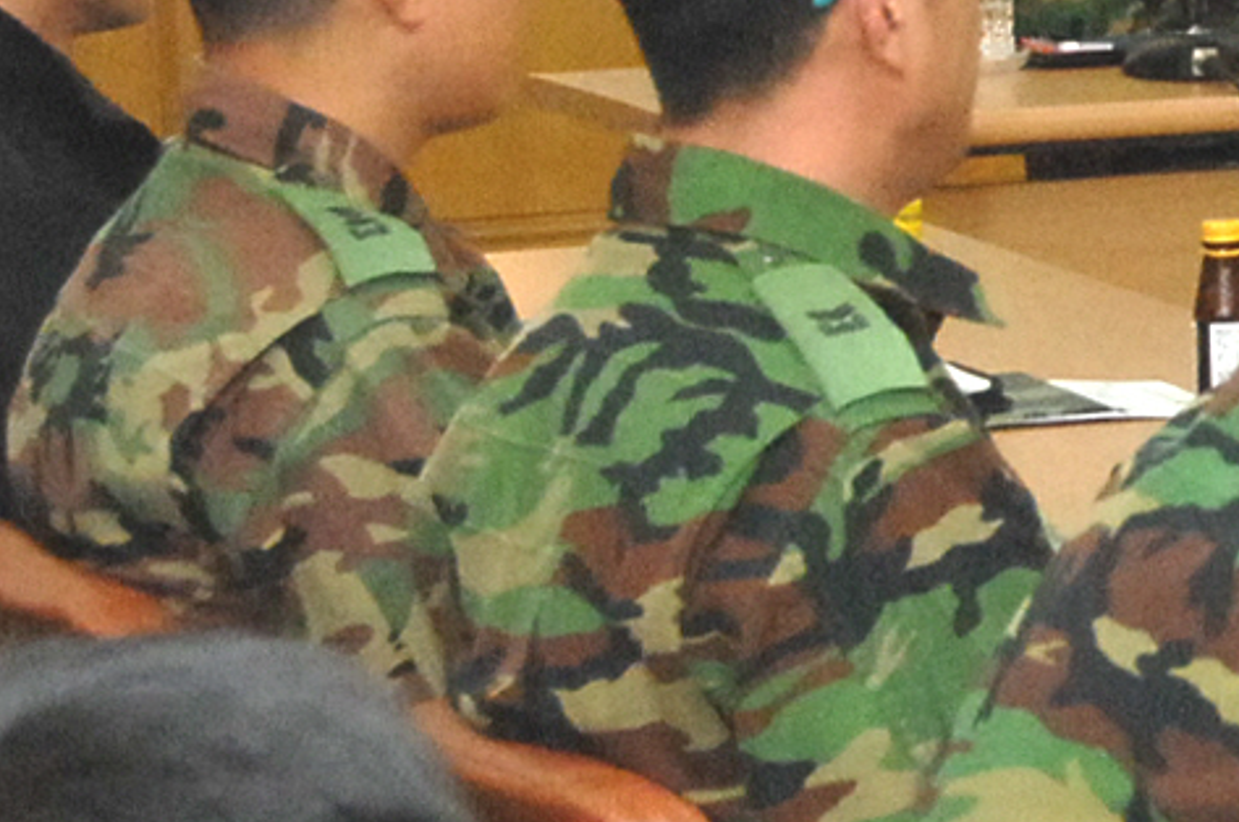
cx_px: 2237
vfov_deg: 4.6
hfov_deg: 6.7
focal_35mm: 299
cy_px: 84
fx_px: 10276
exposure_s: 1/60
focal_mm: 44
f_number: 6.7
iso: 800
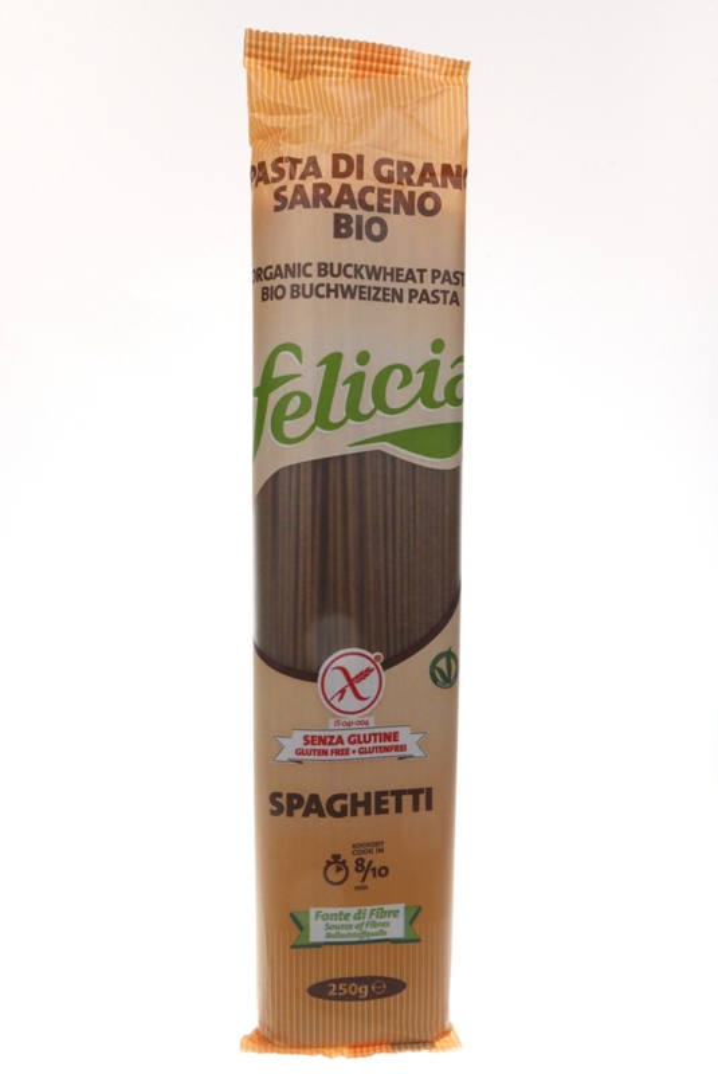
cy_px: 537
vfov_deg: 54.4
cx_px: 359
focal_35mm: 35
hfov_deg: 37.9
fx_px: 1045
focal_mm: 15.9
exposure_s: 1/40
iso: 1600
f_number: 16
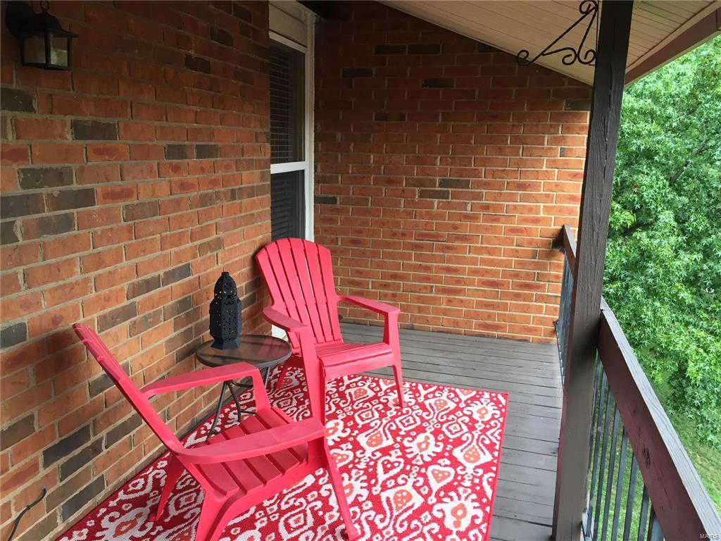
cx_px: 360
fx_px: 604
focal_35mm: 29
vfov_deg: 48.2
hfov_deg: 61.7
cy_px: 270
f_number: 2.2
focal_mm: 4.15
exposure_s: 1/40
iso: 32
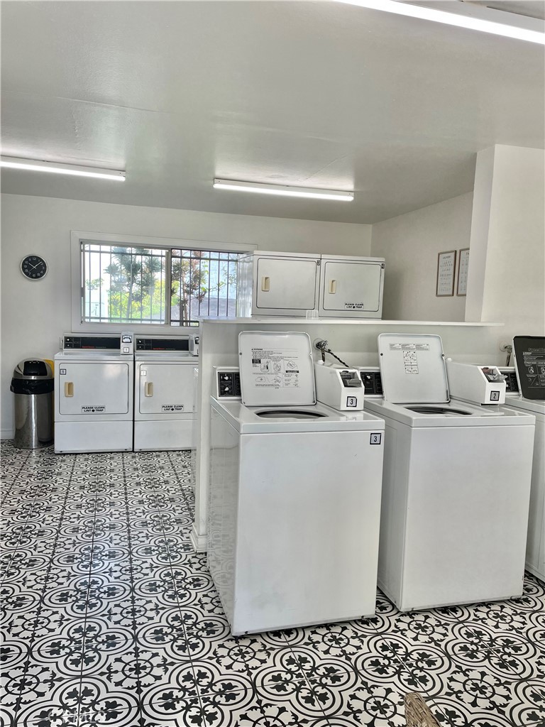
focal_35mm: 26
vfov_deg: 67.3
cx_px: 272
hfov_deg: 53.1
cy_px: 364
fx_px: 546
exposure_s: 1/156
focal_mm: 4.2
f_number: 1.6
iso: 32
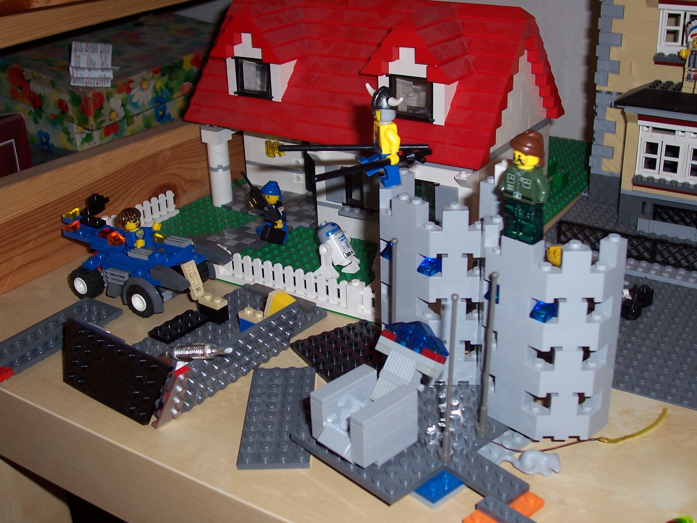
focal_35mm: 42
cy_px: 262
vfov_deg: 34.3
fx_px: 846
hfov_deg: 44.8
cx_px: 348
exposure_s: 1/60
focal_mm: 7
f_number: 3
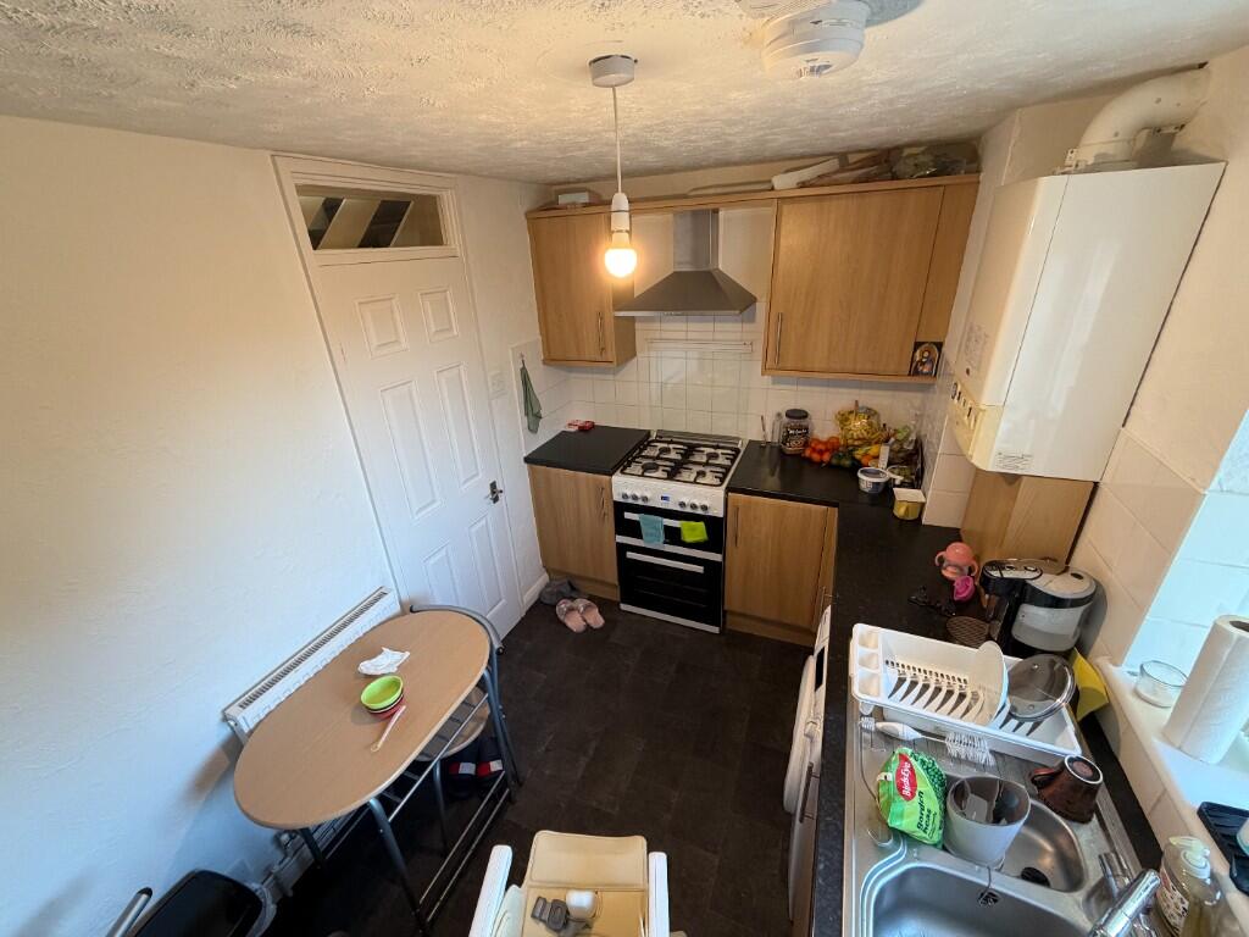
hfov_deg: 102.1
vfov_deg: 85.7
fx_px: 505
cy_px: 468
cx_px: 624
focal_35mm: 14
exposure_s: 1/100
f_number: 2.2
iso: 320
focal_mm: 2.22
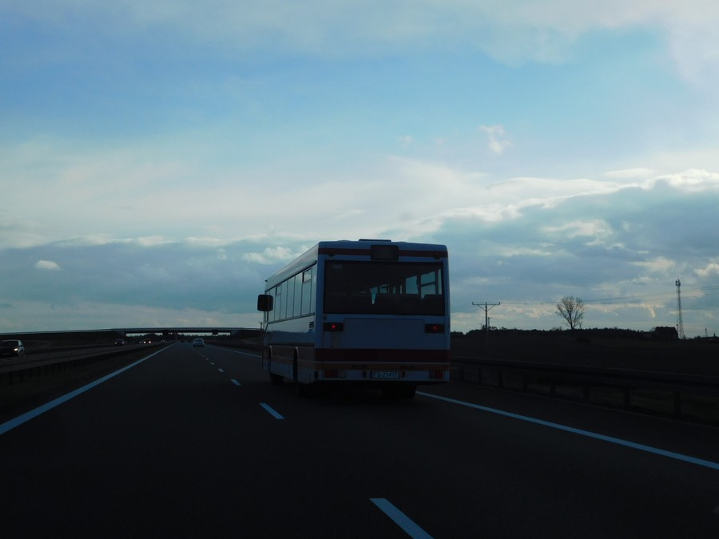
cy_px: 270
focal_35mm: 50
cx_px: 360
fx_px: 1039
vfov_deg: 29.1
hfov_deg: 38.2
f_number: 4.1
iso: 125
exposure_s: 1/1250
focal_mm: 8.9
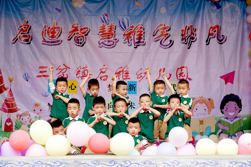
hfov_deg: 25.1
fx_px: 565
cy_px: 84
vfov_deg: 16.9
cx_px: 126
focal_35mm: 81
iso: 500
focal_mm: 81
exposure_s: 1/500
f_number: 6.7
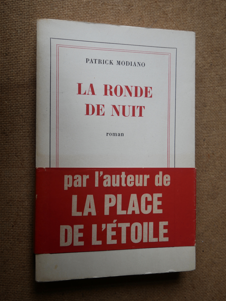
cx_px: 113
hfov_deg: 46.8
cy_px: 150
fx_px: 261
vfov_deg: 59.9
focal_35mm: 30
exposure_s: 1/60
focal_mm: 15
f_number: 4.5
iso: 200
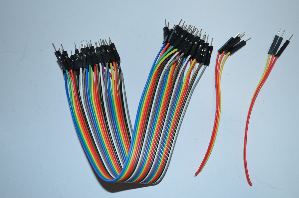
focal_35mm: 45
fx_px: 373
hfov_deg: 43.7
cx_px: 150
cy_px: 99
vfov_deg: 29.7
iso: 450
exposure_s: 1/60
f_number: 4.5
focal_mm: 30
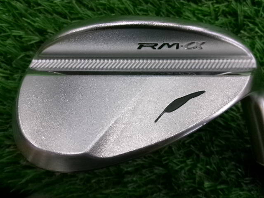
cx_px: 132
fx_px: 214
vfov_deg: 49.7
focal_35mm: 28
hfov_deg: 63.4
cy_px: 99
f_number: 3.9
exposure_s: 1/120
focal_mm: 5.1
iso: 800
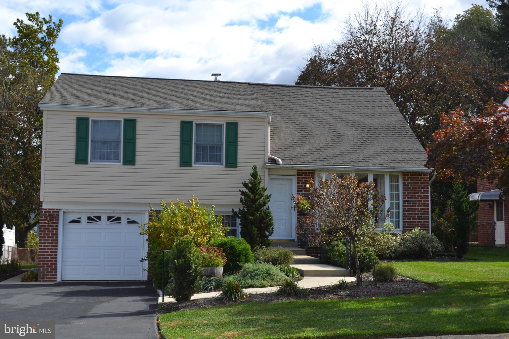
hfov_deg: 41.1
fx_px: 679
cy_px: 170
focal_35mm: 48
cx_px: 254
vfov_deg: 28.1
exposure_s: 1/250
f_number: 8
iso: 100
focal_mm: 32
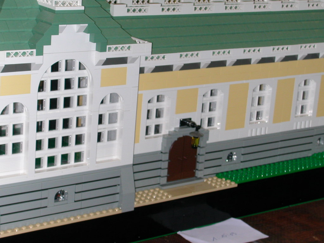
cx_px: 162
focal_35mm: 87
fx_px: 814
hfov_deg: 22.5
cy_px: 122
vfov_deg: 17.0
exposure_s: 1/59.9
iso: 100
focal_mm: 13.3
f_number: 4.3
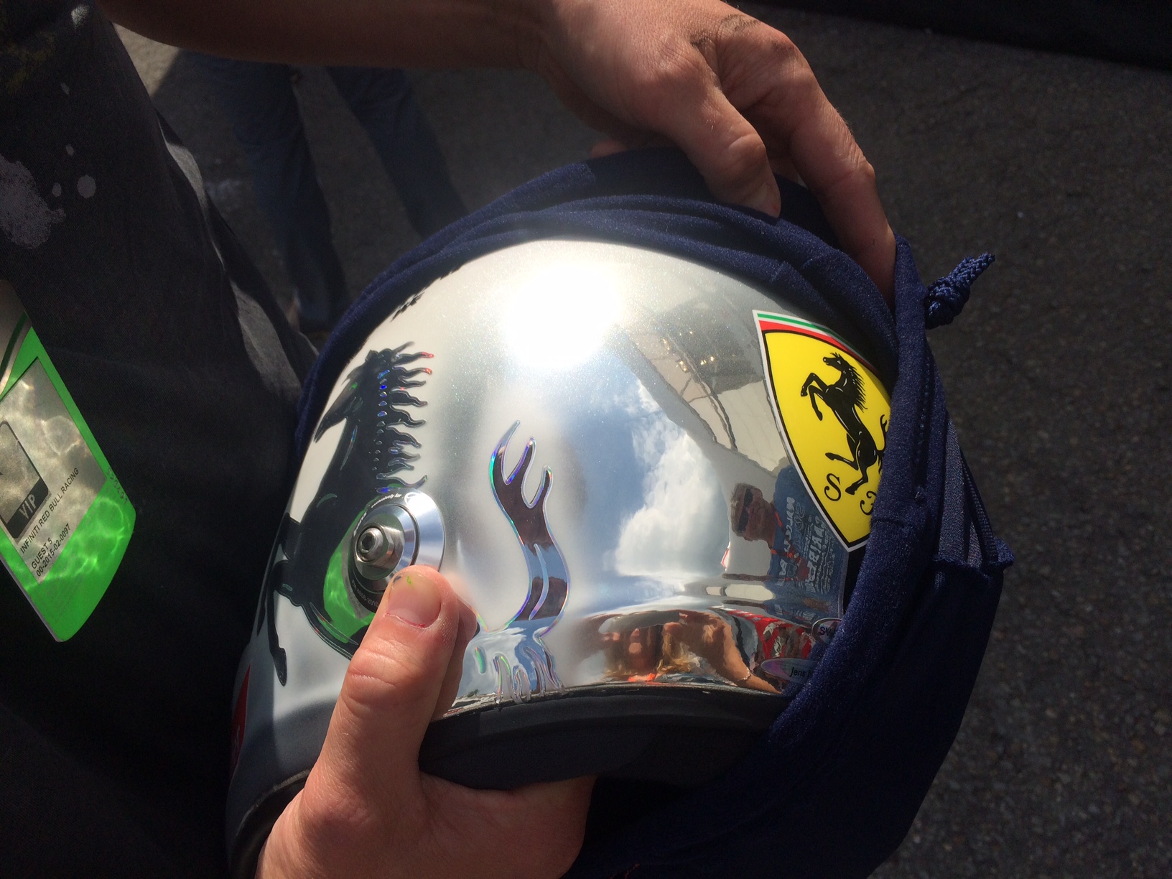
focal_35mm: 29
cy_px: 440
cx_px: 586
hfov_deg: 61.7
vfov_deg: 48.2
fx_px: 982
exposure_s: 1/3165
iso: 32
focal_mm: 4.15
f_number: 2.2
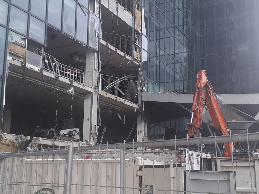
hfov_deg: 65.3
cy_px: 97
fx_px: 202
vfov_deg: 51.4
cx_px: 130
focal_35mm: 27
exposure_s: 1/100
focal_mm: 3.6
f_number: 1.9
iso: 40
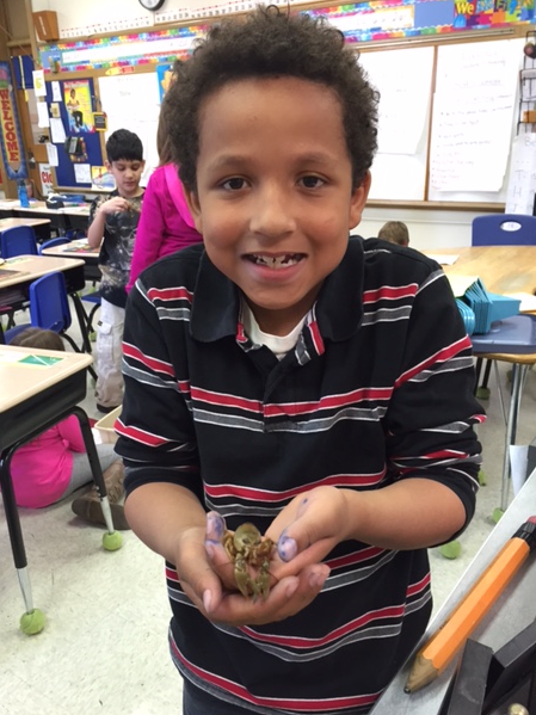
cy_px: 378
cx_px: 254
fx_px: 640
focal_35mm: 31
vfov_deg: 58.3
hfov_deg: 45.4
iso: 100
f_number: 2.2
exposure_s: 1/30
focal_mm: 4.15
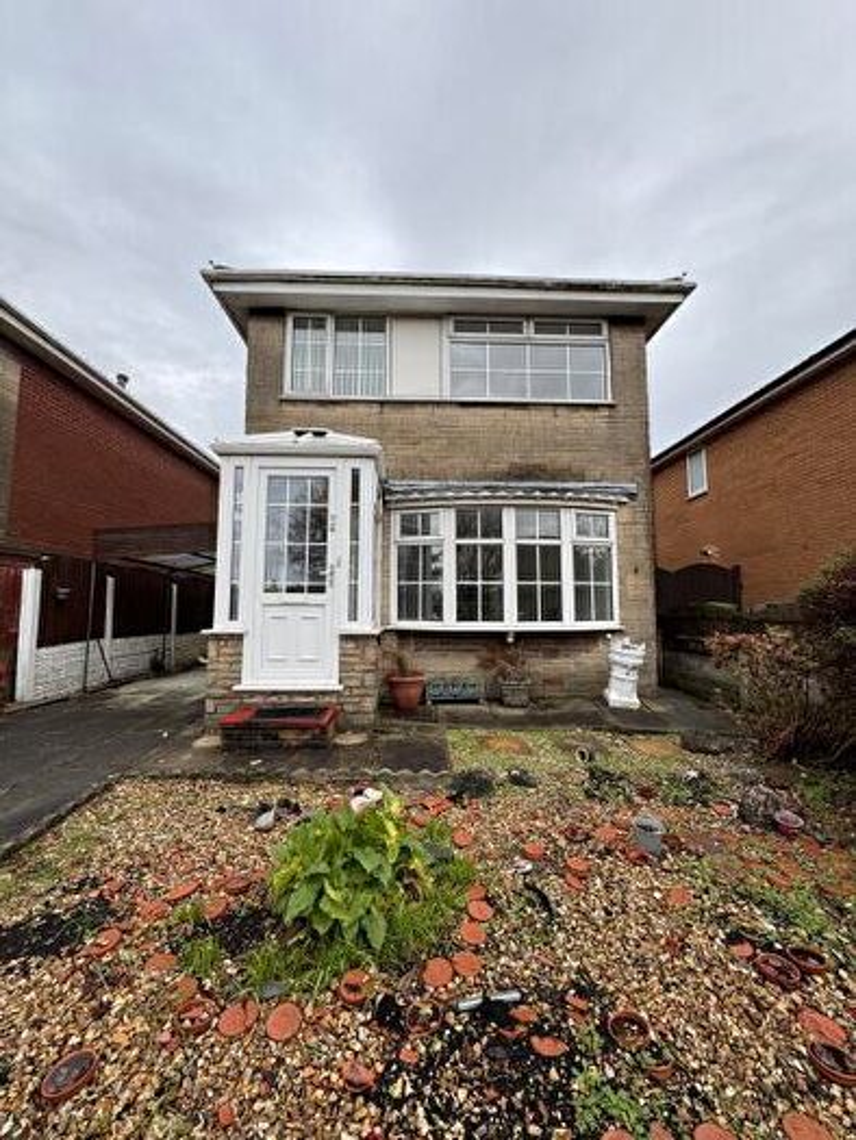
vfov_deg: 102.1
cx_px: 428
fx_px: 461
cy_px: 570
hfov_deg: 85.7
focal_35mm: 14
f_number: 2.2
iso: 40
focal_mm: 2.22
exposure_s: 1/279
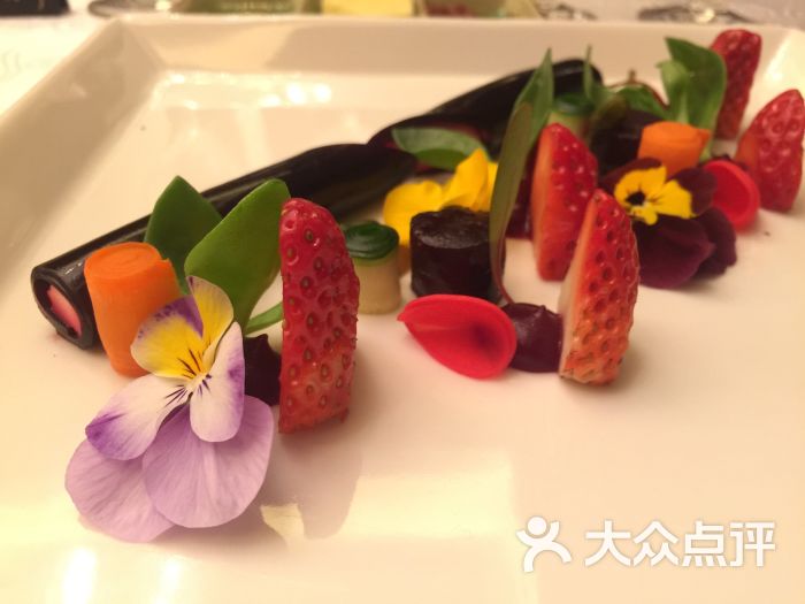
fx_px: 674
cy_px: 302
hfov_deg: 61.7
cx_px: 402
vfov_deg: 48.2
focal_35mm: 29
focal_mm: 4.15
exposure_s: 1/17
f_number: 2.2
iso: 125
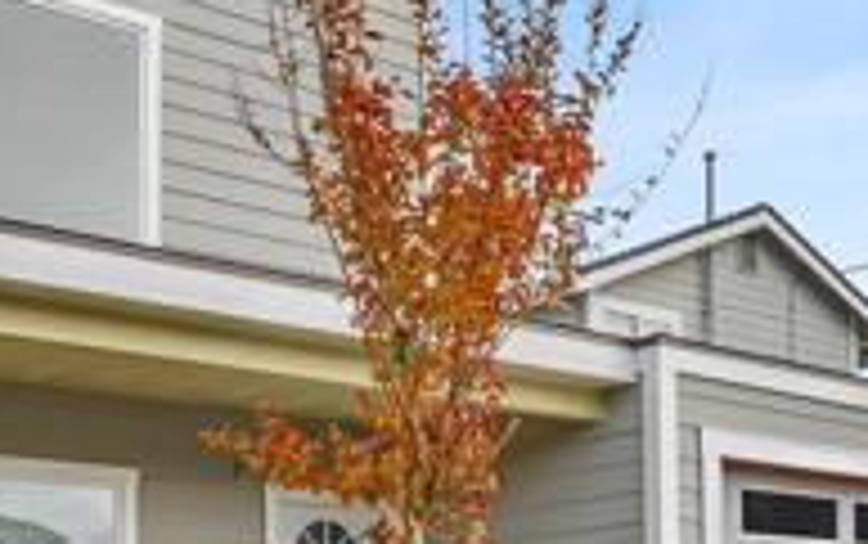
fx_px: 1279
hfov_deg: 37.5
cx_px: 414
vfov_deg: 23.6
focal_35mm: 54
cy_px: 443
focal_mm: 16
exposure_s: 1/160
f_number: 9
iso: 100
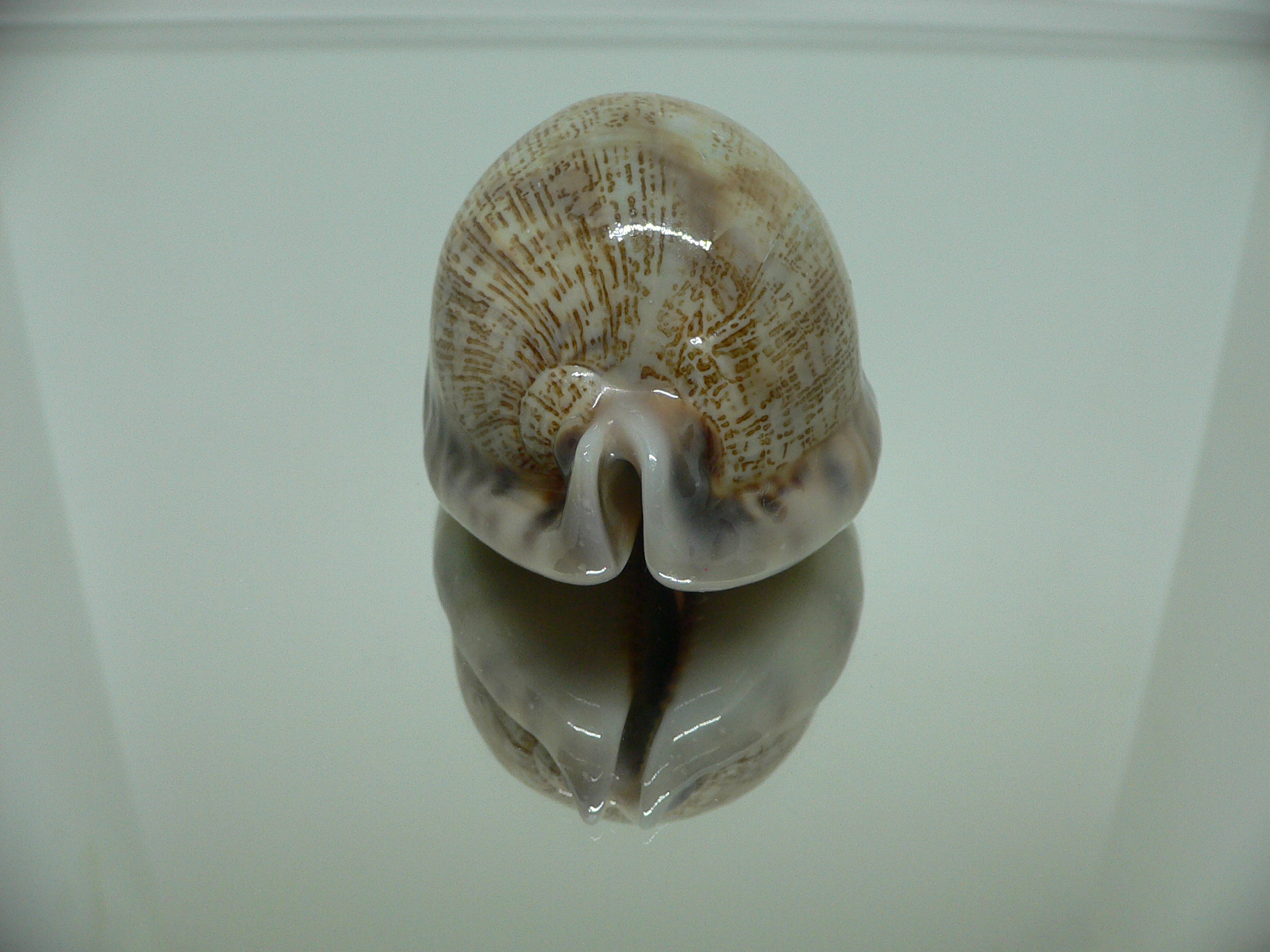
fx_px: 1284
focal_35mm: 35
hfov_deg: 52.6
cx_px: 635
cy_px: 476
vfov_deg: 40.7
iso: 150
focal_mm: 4.6
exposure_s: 1/60
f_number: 2.8
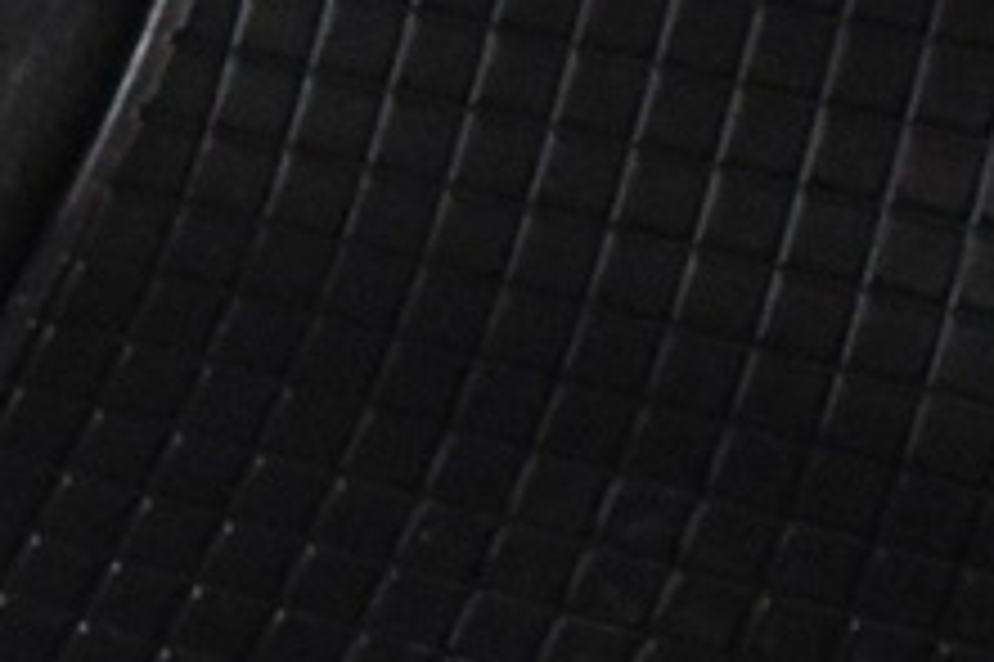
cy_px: -212
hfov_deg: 9.8
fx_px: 5463
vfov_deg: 6.9
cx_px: -859
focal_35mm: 198
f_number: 3.5
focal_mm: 18
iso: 3200
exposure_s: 1/20
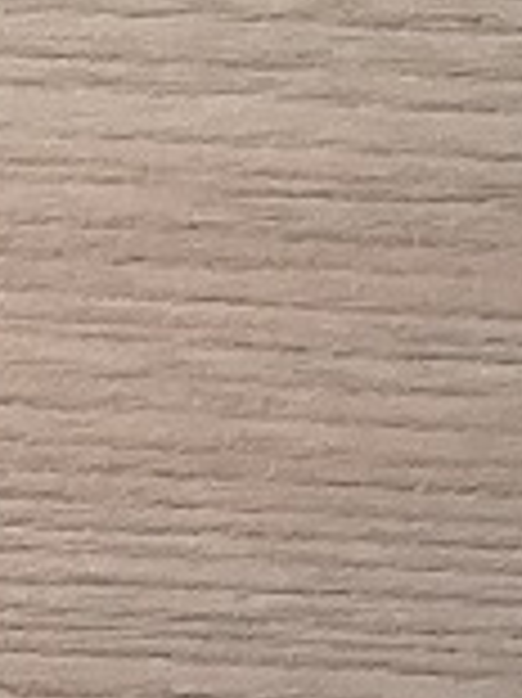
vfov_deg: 7.4
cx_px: -860
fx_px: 5054
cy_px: 1621
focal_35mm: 251
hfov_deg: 5.6
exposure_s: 1/157
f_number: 2.2
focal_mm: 3.21
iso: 50
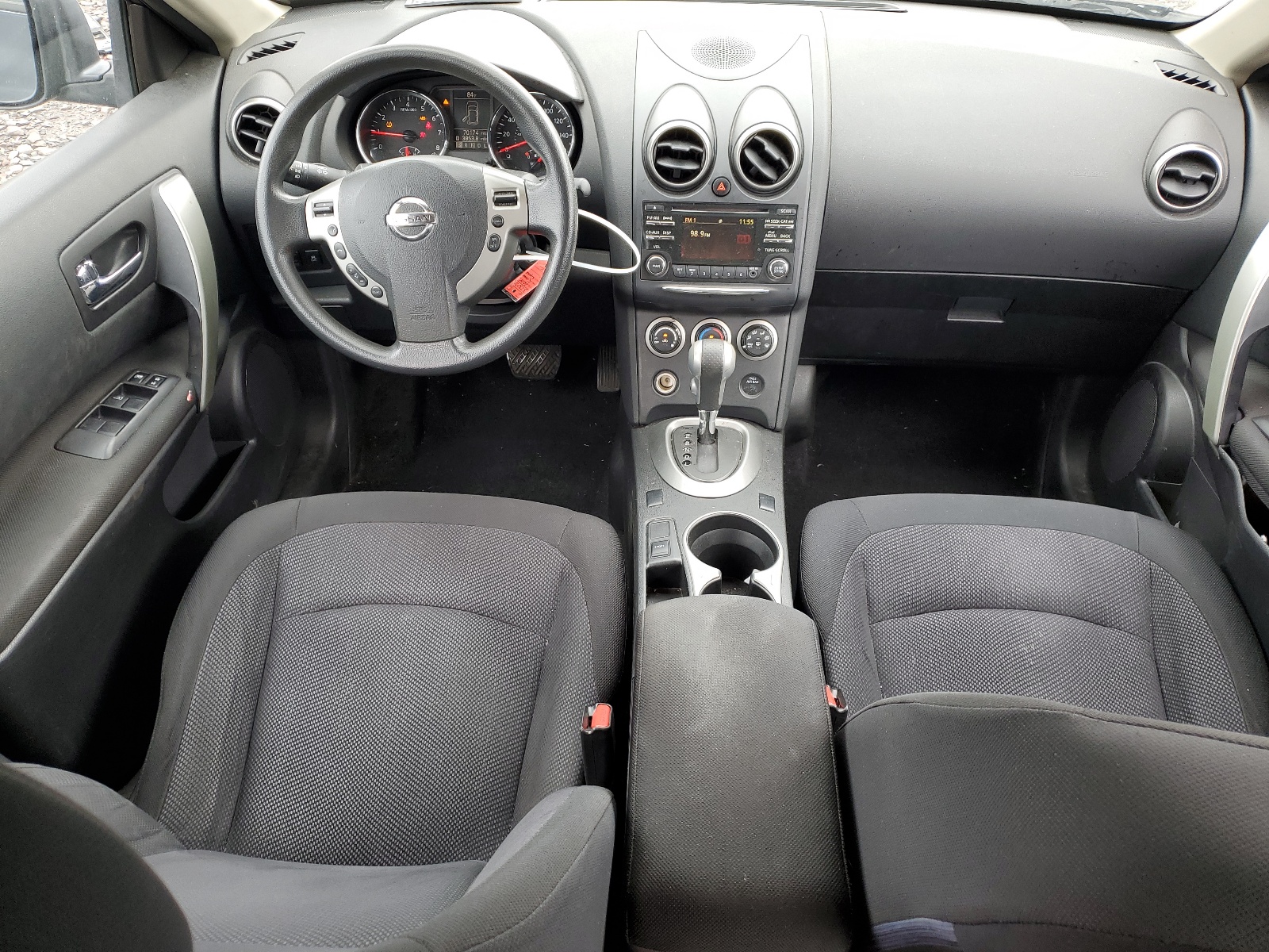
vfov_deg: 53.1
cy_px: 476
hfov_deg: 67.3
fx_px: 953
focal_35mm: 26
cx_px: 634
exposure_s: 1/120
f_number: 1.5
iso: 52
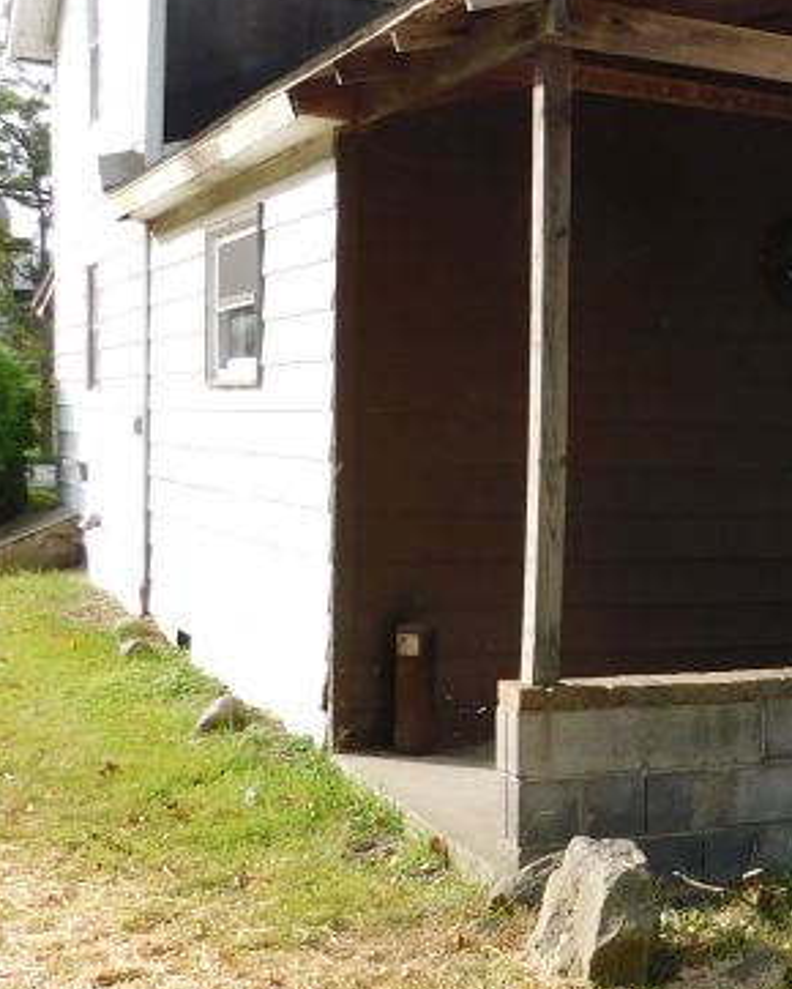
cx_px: 989
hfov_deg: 22.4
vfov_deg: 30.4
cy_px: 587
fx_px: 1815
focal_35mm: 62
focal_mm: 4
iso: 125
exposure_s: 1/640
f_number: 3
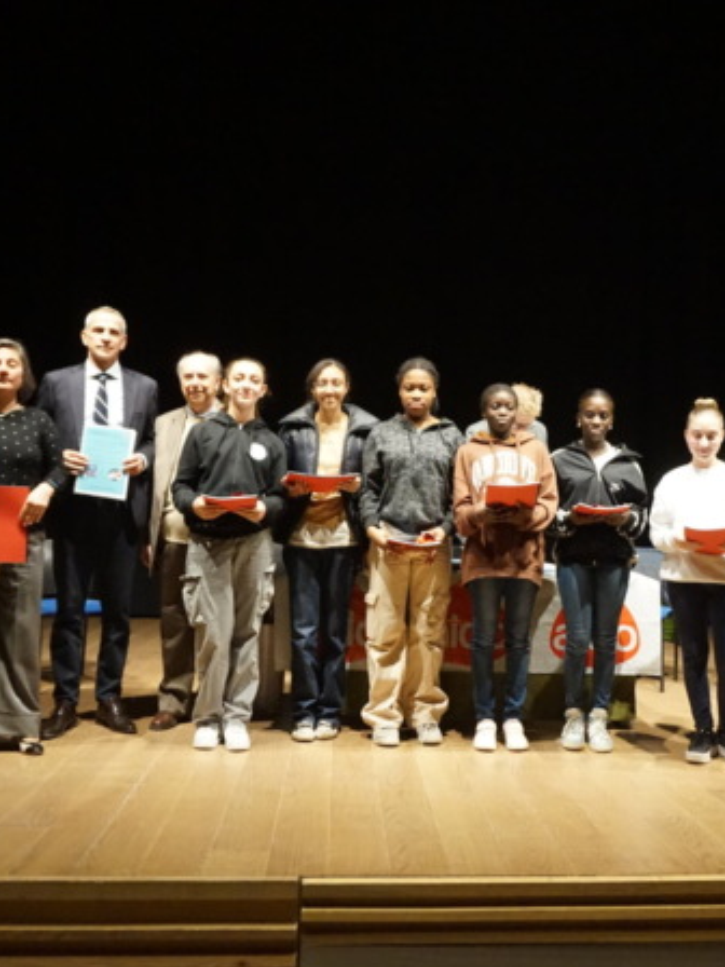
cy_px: 487
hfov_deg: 40.5
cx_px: 432
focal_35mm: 35
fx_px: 977
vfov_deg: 52.6
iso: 3200
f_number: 3.5
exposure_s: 1/125
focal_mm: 16
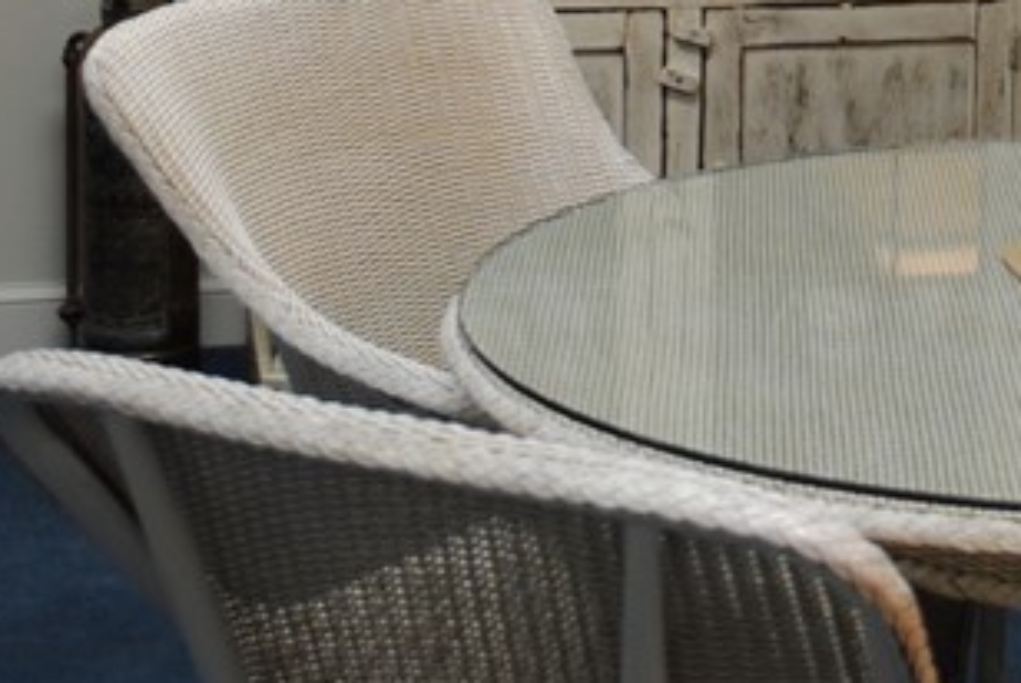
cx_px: 1086
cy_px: -381
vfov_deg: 11.3
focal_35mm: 116
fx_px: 3293
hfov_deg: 17.1
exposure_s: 1/50
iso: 200
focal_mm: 22
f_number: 4
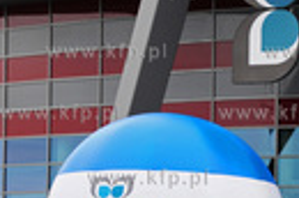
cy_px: 207
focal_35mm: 176
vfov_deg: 7.7
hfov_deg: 11.2
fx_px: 1458
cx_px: 448
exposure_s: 1/125
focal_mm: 38
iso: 250
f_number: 8
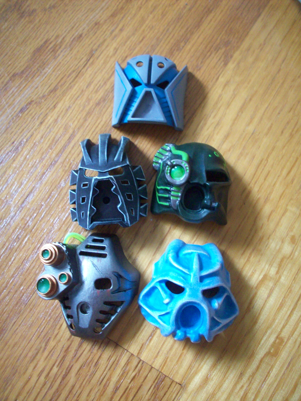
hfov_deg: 38.7
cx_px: 150
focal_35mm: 37
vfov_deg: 50.1
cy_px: 200
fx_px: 429
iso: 197
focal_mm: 6.2
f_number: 2.8
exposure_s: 1/8
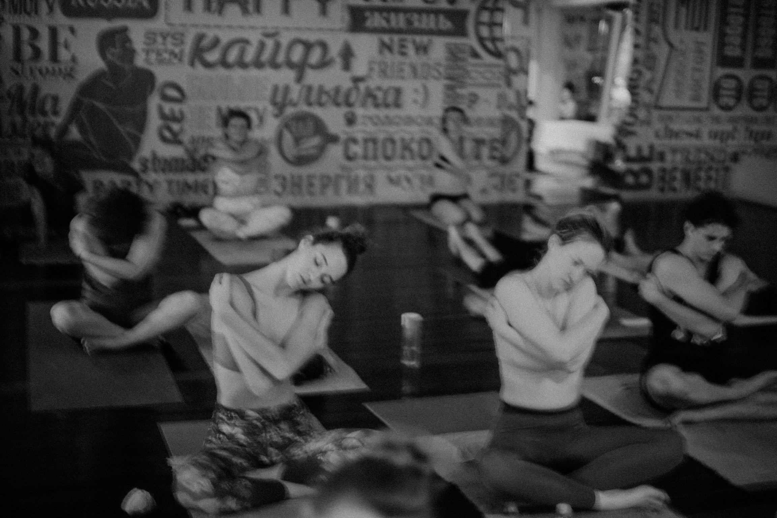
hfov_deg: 39.6
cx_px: 388
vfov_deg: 27.0
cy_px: 259
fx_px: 1079
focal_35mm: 50
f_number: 1.4
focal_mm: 50
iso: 400
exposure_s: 1/5
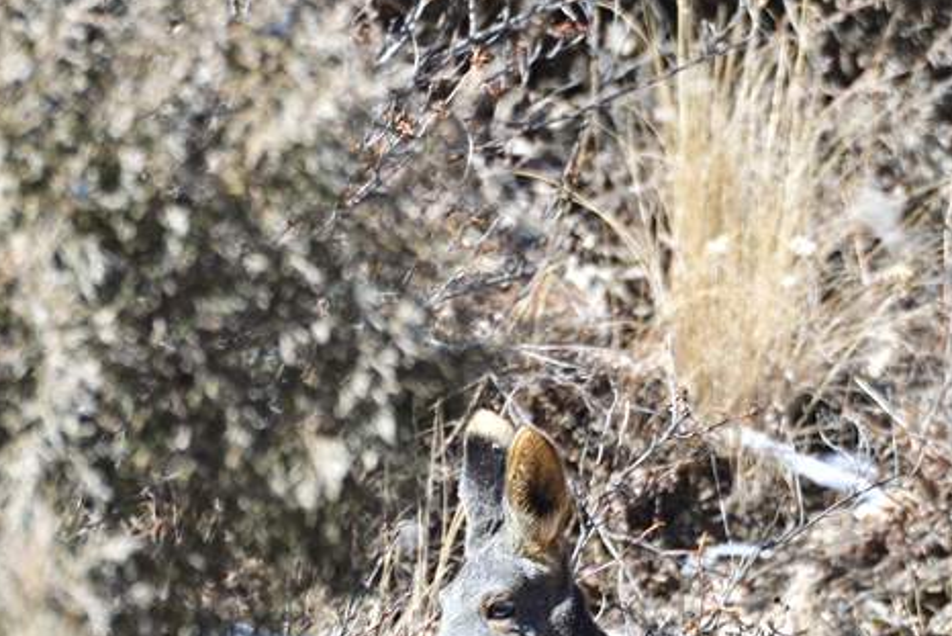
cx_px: 451
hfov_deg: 1.8
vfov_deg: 1.2
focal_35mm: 1159
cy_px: 603
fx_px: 30657
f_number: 7.1
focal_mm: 400
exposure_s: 1/640
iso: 400
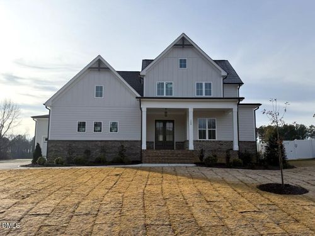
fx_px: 273
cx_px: 158
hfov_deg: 60.0
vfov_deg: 46.8
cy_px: 118
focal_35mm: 30
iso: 80
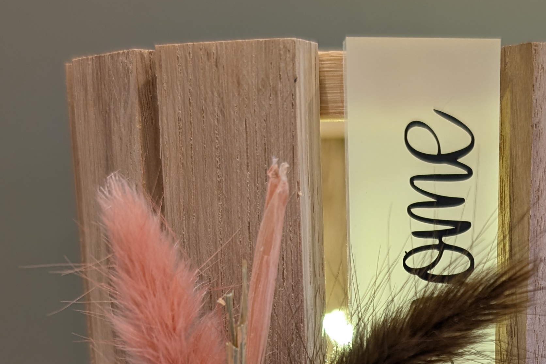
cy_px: 469
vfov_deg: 20.4
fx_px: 925
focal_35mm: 61
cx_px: 402
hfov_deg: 32.3
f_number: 1.68
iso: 95
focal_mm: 6.9
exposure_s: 1/25
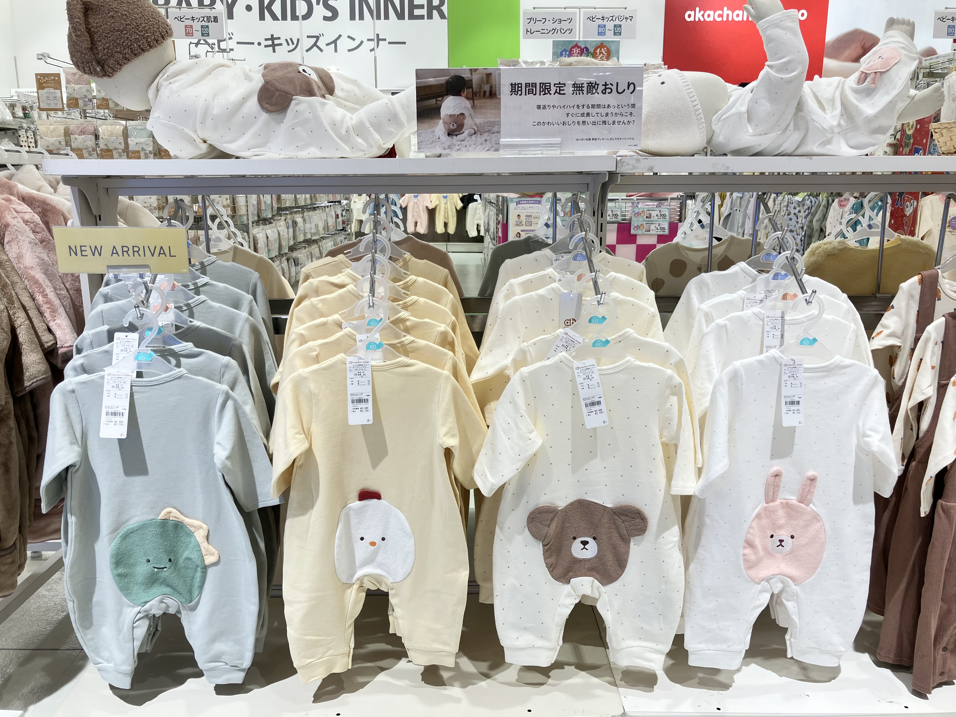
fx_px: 773
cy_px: 358
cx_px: 478
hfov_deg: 63.4
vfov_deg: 49.7
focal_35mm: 28
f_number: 1.8
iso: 25
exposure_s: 1/100
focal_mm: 3.99
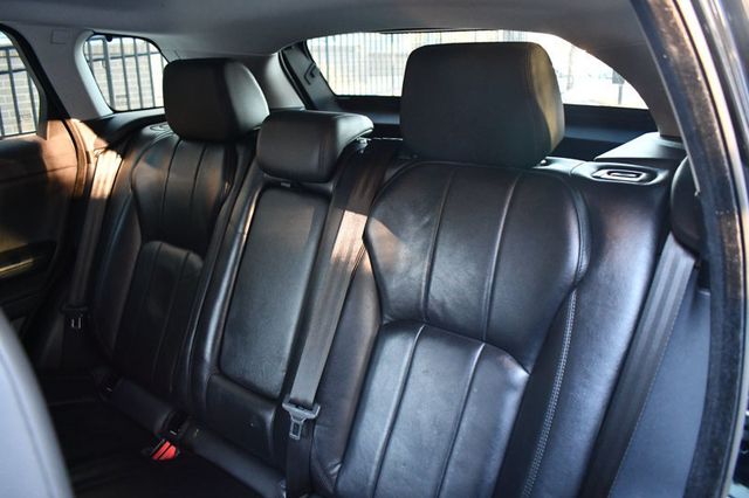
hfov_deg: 67.4
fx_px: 561
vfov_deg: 47.9
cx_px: 374
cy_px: 249
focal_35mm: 27
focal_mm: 18
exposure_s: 1/60
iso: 4000
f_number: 3.5
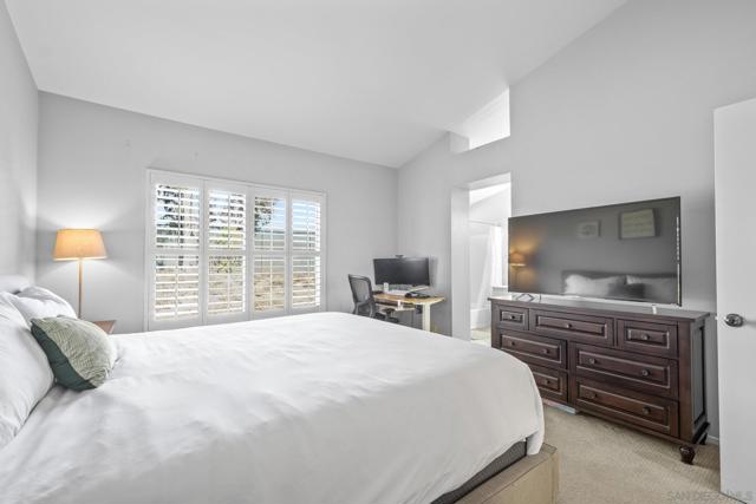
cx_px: 378
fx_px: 315
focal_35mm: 15
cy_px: 252
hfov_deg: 100.4
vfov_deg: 77.4
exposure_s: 2.5
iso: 100
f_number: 8
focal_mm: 10
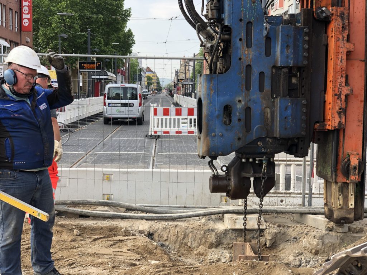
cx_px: 184
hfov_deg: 36.8
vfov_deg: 28.0
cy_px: 138
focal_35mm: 52
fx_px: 551
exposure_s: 1/233
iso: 16
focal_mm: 6
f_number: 2.4
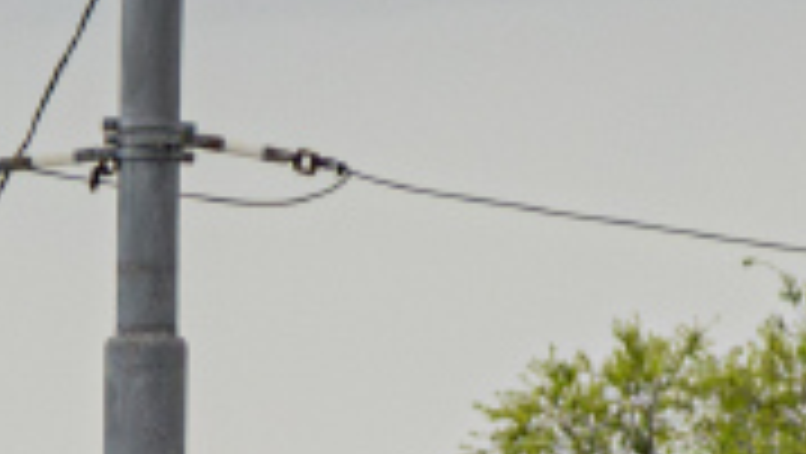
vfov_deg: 1.0
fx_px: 25618
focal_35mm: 1198
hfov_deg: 1.8
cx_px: -176
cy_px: 1416
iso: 200
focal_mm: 105
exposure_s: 1/250
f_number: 5.6
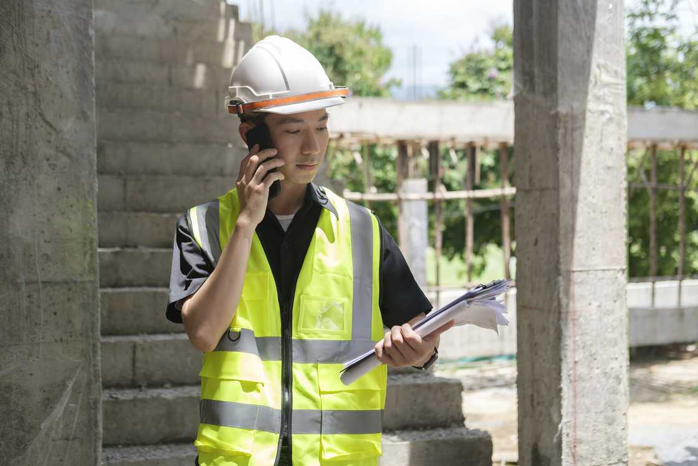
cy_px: 233
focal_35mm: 53
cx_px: 349
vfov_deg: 25.5
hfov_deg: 37.5
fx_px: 1028
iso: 250
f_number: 2.8
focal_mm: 35
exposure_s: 1/1250
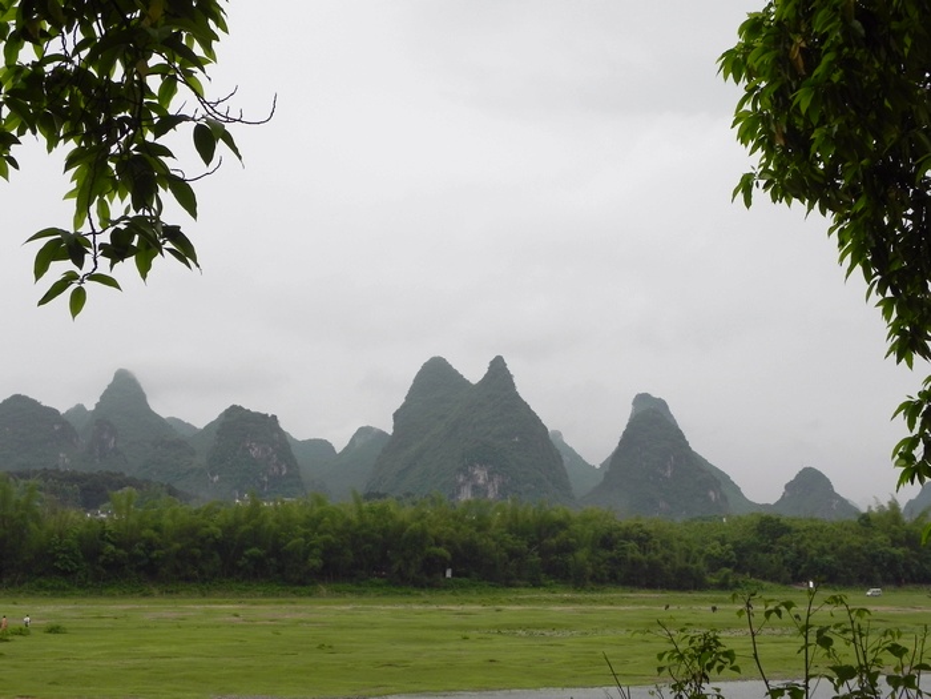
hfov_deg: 29.4
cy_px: 350
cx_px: 466
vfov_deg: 22.3
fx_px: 1775
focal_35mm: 66
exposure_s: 1/214
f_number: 5
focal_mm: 11.8
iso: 160
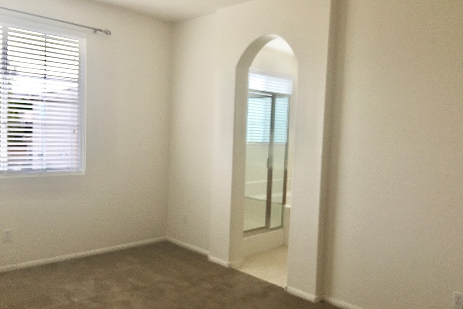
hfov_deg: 60.3
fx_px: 399
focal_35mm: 31
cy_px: 162
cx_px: 237
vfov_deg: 42.3
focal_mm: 4.15
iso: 32
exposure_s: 1/172
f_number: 2.2
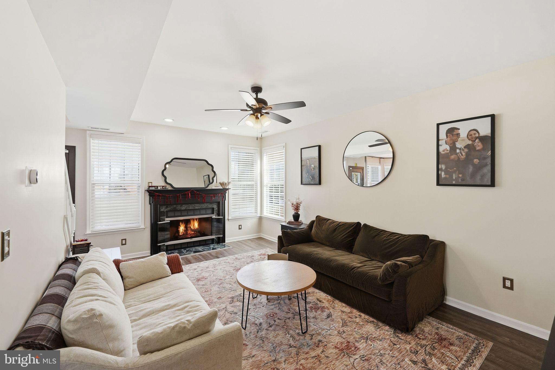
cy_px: 185
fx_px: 216
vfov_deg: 81.2
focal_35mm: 14
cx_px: 278
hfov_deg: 104.3
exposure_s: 1/800
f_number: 6.3
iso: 640
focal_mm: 14
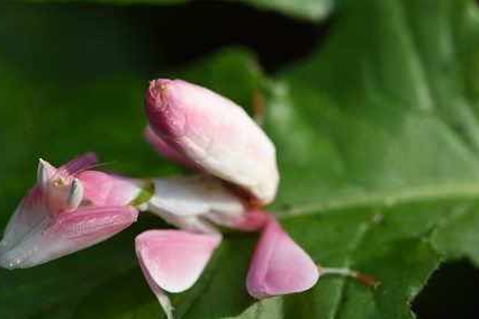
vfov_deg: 9.3
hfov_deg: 13.8
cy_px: 170
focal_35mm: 148
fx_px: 1969
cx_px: 145
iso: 1000
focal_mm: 105
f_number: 18
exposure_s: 1/250
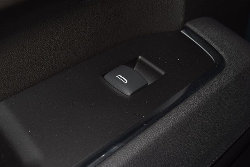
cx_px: 125
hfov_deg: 29.2
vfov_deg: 19.7
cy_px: 84
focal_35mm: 69
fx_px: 479
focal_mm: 46
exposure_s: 1/60
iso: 100
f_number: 8
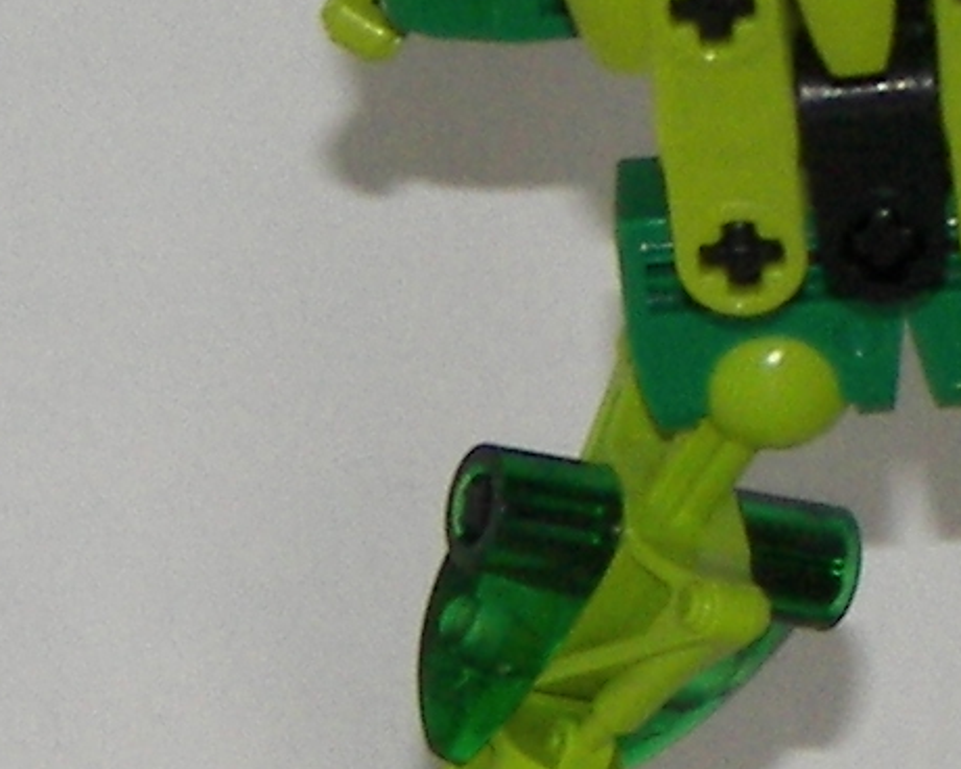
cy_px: -69
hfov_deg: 3.0
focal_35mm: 643
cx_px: 971
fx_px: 18288
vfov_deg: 2.4
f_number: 3.2
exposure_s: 1/40
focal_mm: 19.5
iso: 100
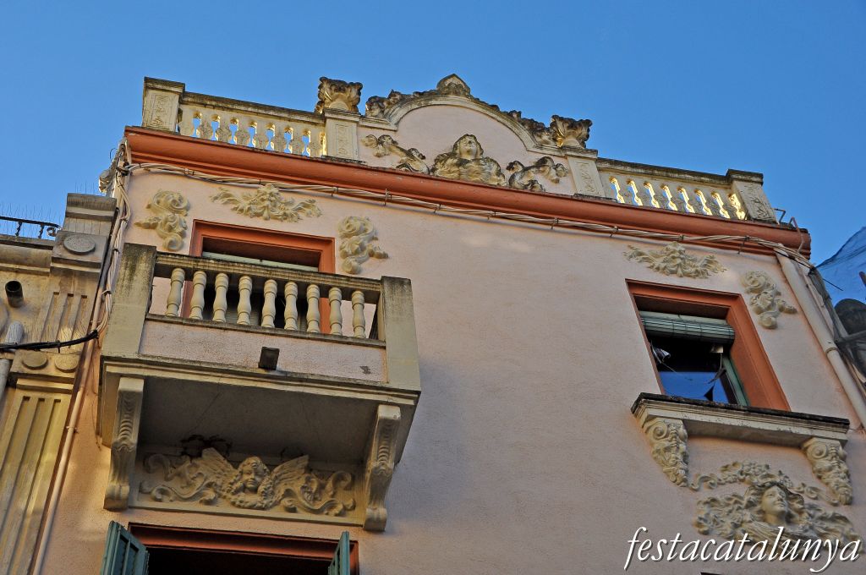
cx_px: 433
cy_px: 288
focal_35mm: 48
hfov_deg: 41.2
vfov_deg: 28.0
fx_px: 1153
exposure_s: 1/500
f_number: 7.1
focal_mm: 32
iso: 280
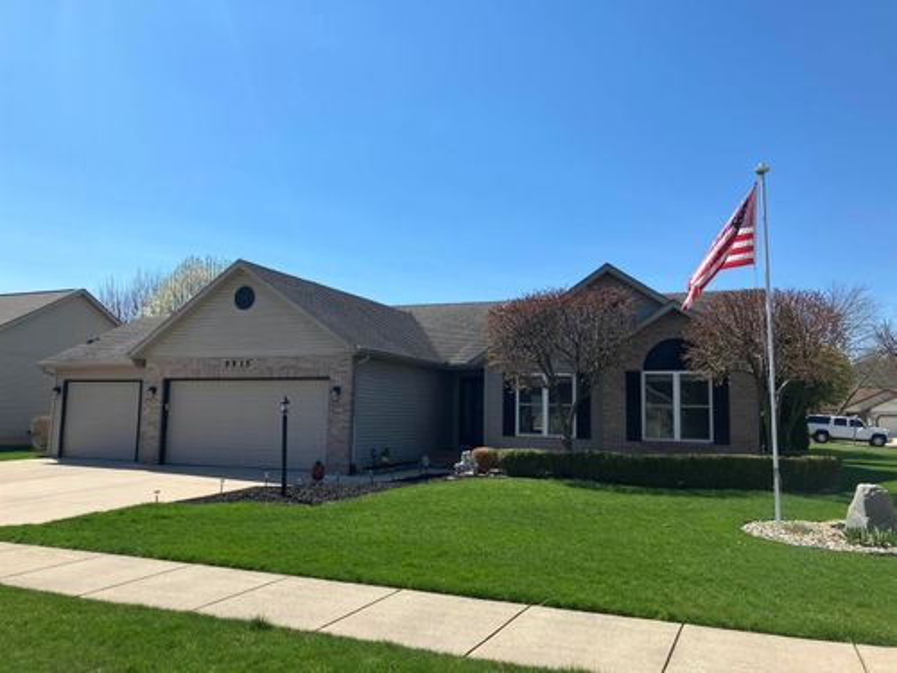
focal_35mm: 28
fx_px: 726
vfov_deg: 49.7
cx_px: 448
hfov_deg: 63.4
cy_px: 336
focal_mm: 3.99
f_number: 1.8
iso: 32
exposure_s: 1/2433
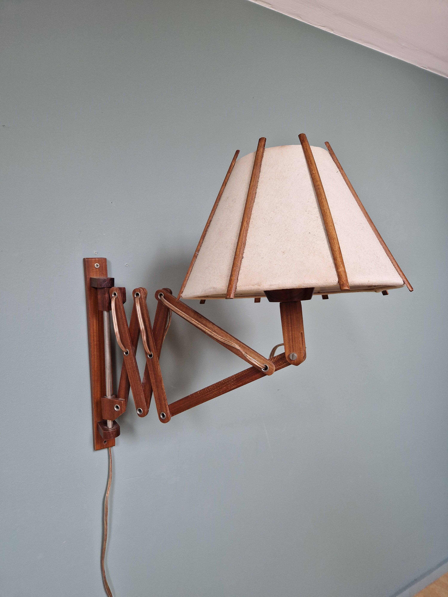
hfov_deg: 58.9
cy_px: 298
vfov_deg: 73.9
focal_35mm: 23
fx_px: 397
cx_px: 224
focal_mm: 5.4
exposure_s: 1/100
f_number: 1.8
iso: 160
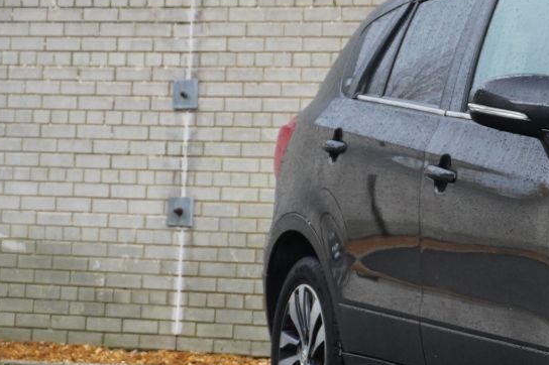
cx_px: 795
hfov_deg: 12.7
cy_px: 136
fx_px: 2354
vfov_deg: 8.9
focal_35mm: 154
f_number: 5
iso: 1600
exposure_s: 1/160
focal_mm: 35
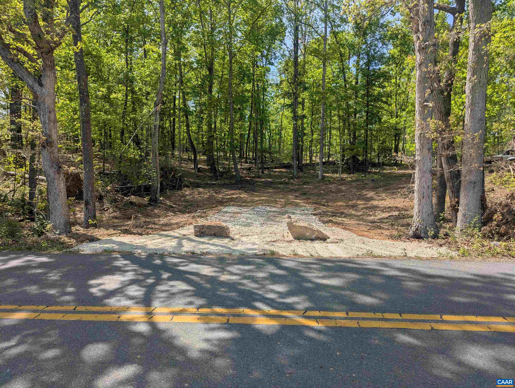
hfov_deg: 71.5
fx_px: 358
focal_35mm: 24
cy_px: 194
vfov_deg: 56.9
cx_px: 258
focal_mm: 6.81
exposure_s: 1/1244
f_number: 1.85
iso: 46
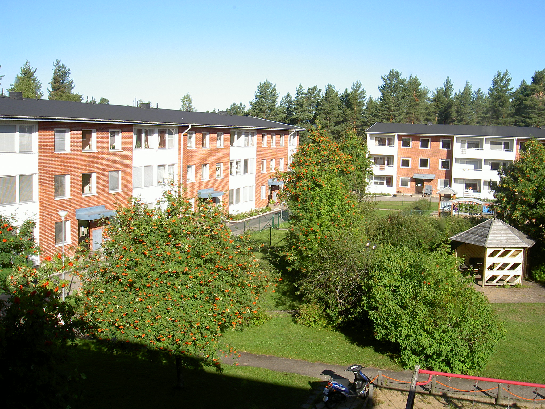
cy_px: 204
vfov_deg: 36.8
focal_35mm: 39
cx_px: 272
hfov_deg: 47.9
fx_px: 614
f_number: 4.7
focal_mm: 8
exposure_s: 1/250
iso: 100
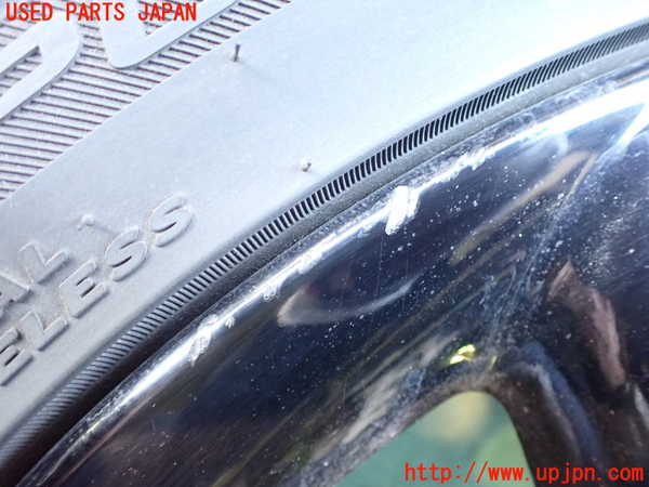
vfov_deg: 46.8
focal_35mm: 30
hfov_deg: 60.0
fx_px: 562
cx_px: 324
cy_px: 244
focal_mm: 5.4
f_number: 2.3
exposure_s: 1/30
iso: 1250
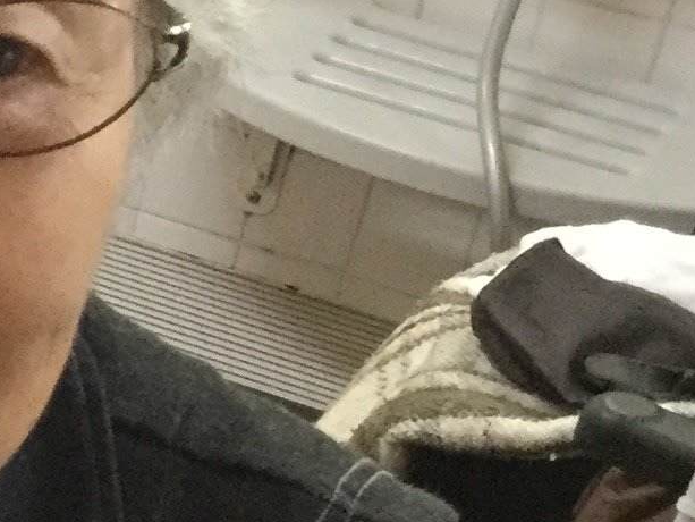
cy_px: 769
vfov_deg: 8.8
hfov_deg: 11.1
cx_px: -607
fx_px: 3313
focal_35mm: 165
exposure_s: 1/24
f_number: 2.4
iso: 200
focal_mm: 3.3
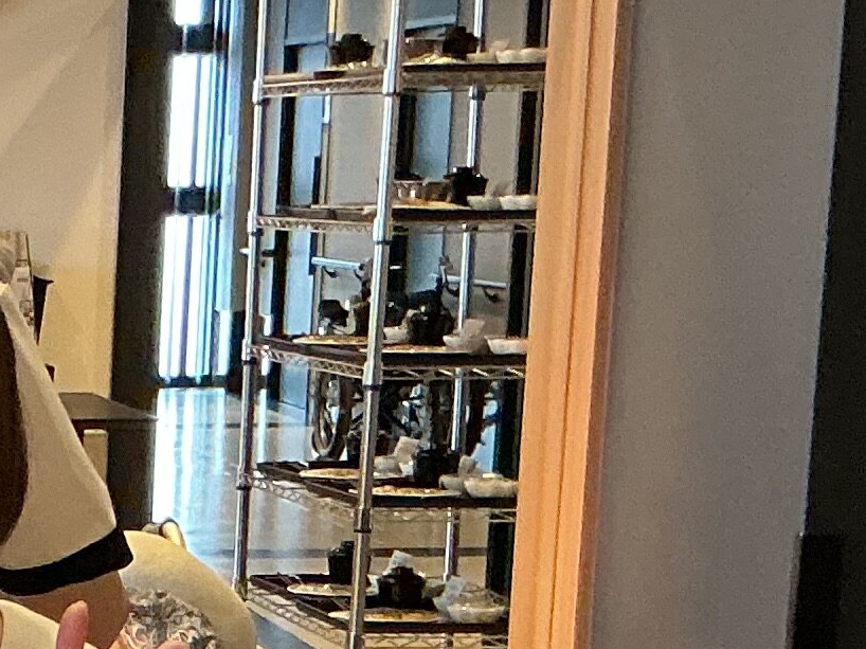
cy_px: 914
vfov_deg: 10.1
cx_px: -726
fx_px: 3576
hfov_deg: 12.5
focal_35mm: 143
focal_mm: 3
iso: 160
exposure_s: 1/60
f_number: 1.8
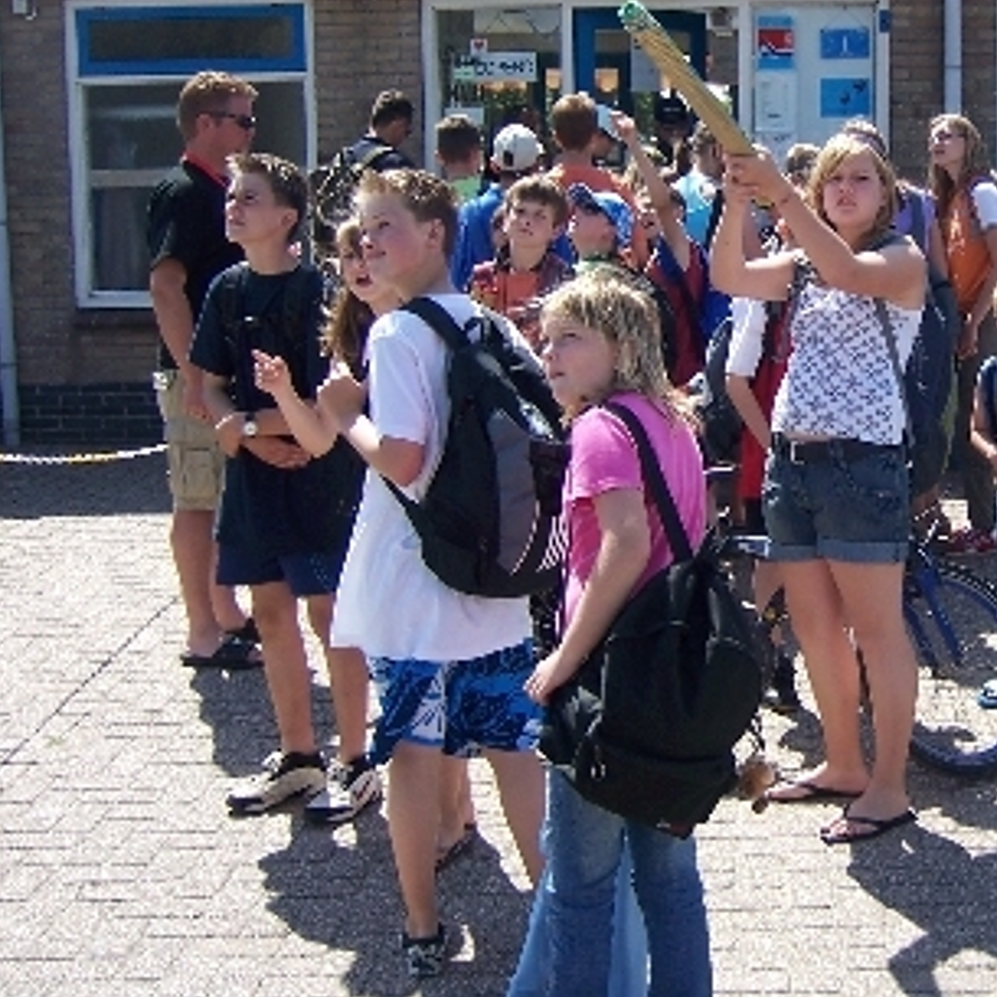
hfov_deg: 27.6
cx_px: 899
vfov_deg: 28.5
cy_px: 366
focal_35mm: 60
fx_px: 1955
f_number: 2.8
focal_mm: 6.2
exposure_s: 1/640
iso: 80
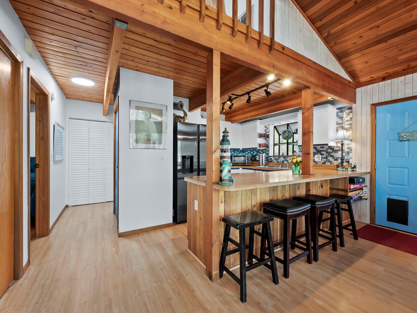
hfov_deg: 102.1
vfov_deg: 85.7
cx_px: 208
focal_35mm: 14
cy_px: 156
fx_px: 169
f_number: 11
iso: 400
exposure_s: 1/1.25
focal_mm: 7
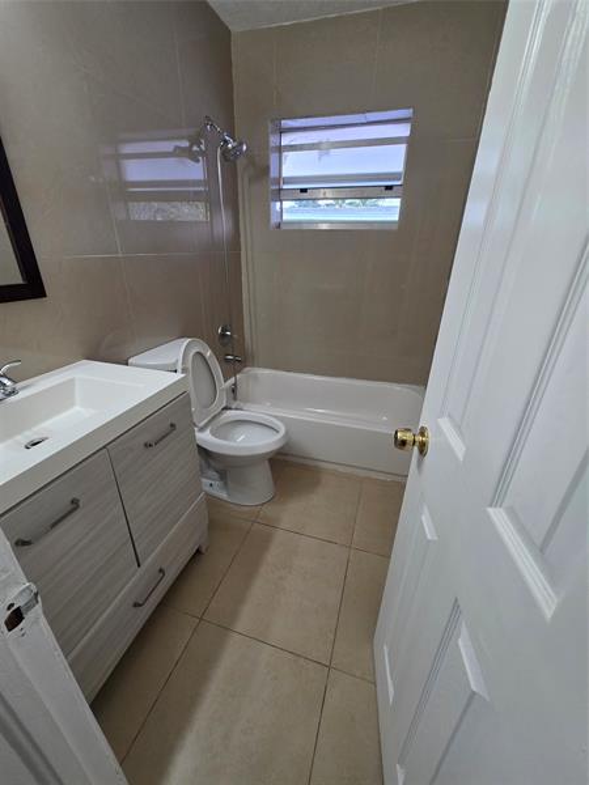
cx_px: 294
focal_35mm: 13
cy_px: 392
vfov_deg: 106.2
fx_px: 295
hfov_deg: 89.9
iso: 200
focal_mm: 2.2
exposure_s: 1/120
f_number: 1.9
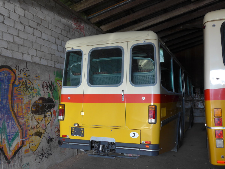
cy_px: 84
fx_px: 234
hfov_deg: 51.4
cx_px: 112
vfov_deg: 39.7
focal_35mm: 36
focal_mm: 7.5
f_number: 2.4
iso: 100
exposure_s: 1/60
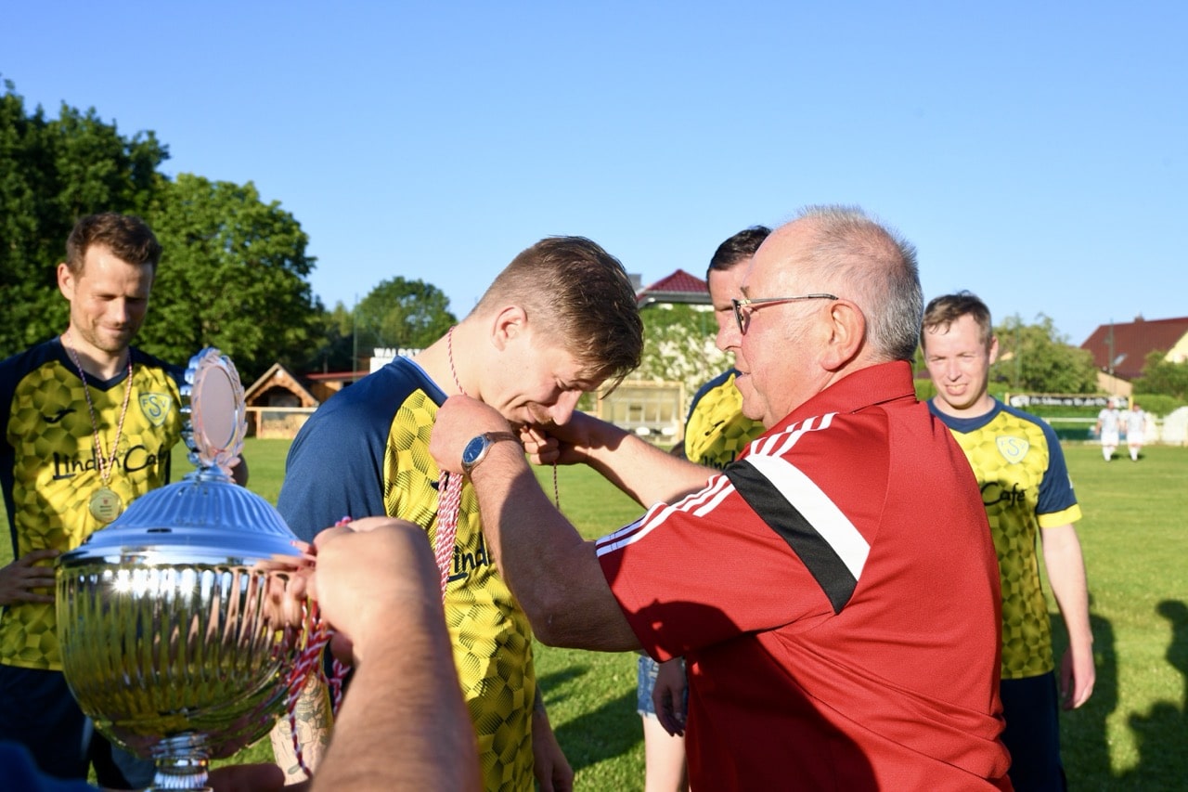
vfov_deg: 35.0
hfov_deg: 50.7
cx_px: 594
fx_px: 1254
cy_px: 396
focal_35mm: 38
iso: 1250
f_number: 8
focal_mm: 38
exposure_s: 1/1600
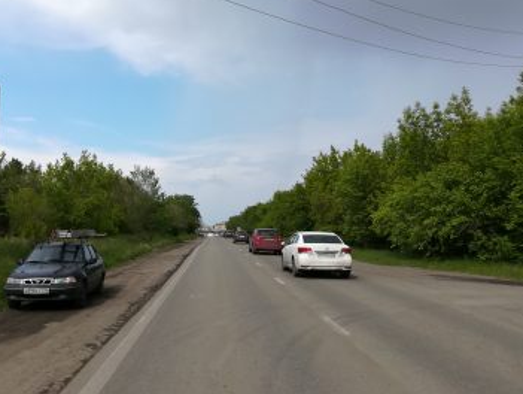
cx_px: 167
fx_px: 560
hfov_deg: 49.1
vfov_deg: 38.7
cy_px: 174
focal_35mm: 37
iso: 50
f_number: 2.2
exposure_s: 1/893
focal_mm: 3.83
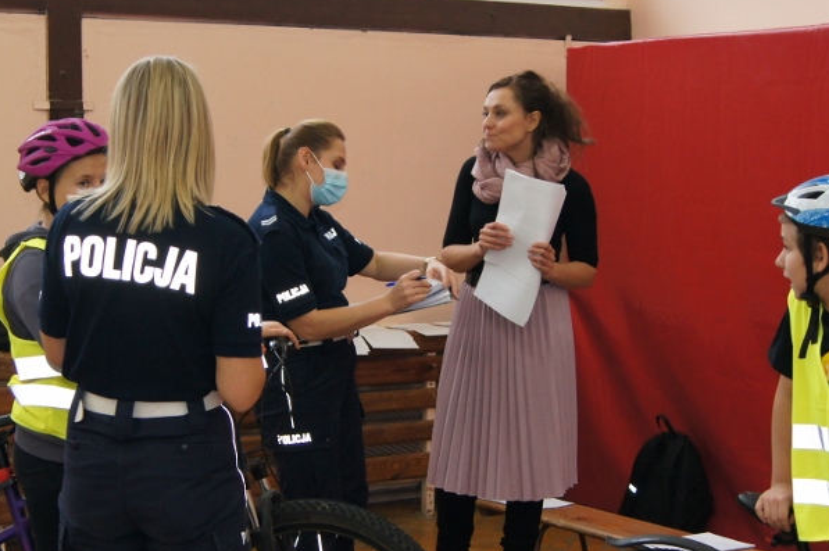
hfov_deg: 28.1
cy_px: 318
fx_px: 1657
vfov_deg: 18.9
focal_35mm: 72
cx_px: 349
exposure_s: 1/60
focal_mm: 28
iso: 800
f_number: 4.5
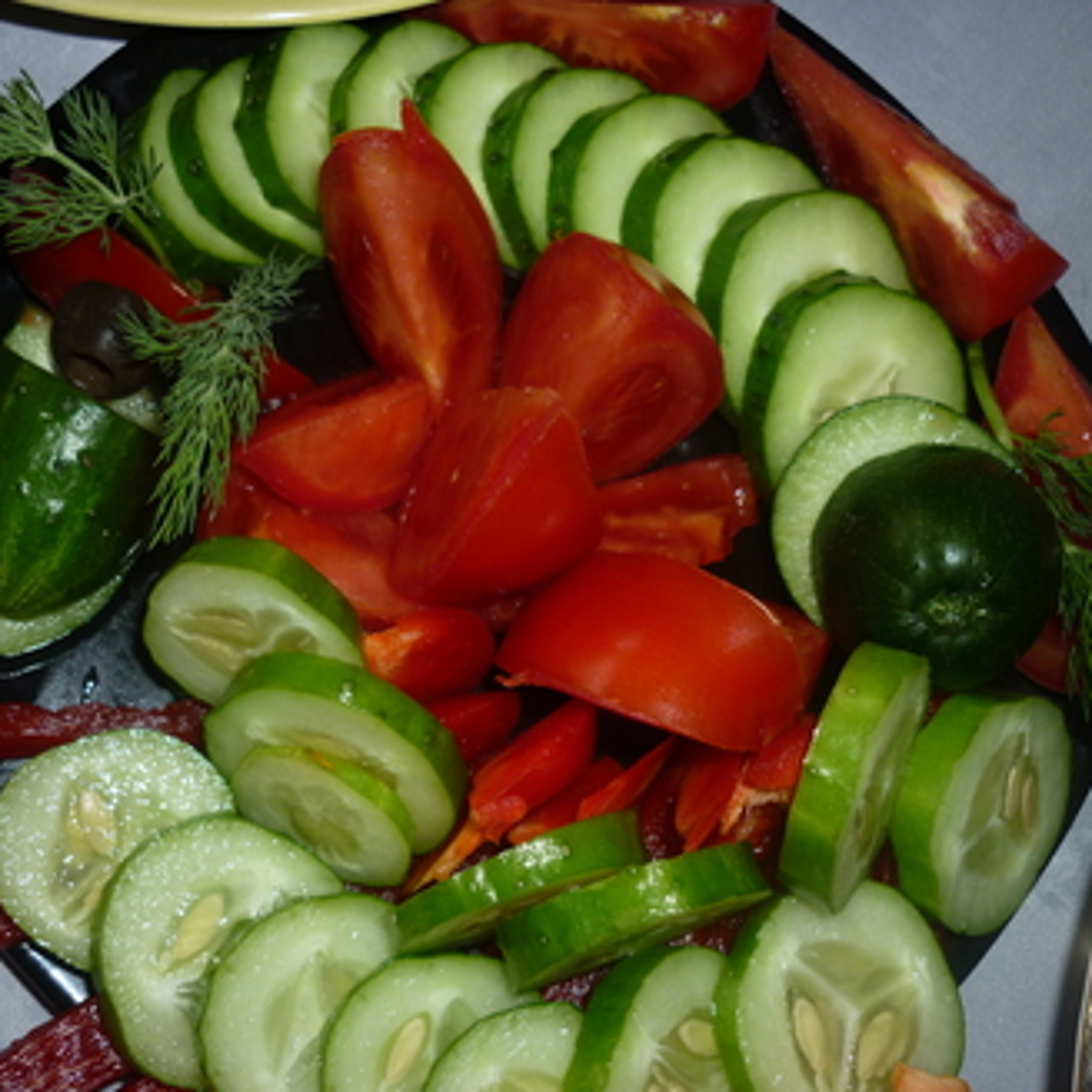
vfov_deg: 41.9
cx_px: 473
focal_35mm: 40
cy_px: 549
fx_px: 1428
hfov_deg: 41.8
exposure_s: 1/30
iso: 100
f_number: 2.8
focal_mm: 5.5
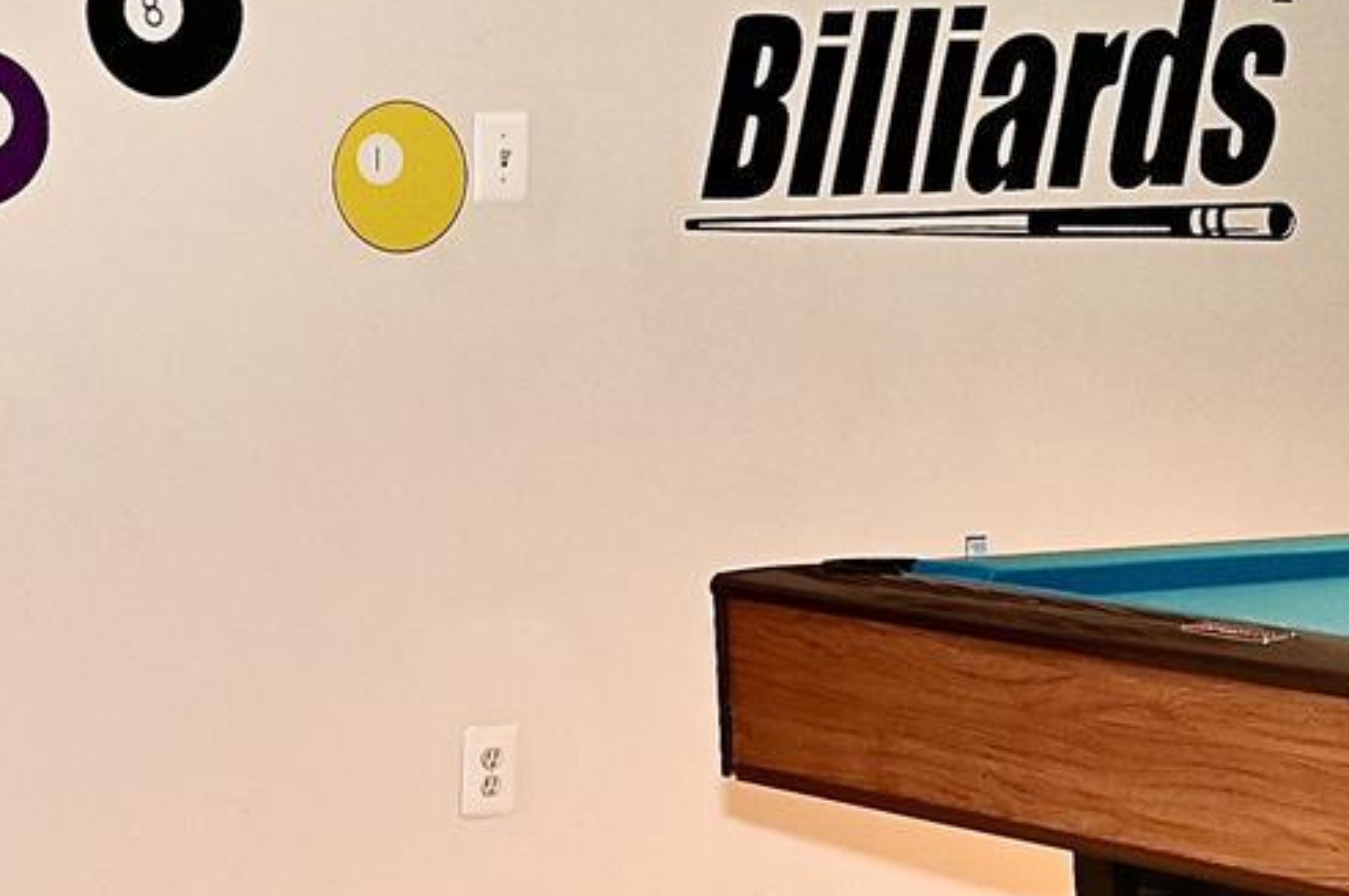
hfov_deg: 16.0
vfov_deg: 10.9
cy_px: 334
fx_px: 4679
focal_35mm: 125
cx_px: 1456
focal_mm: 30
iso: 1000
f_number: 10
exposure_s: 1/30
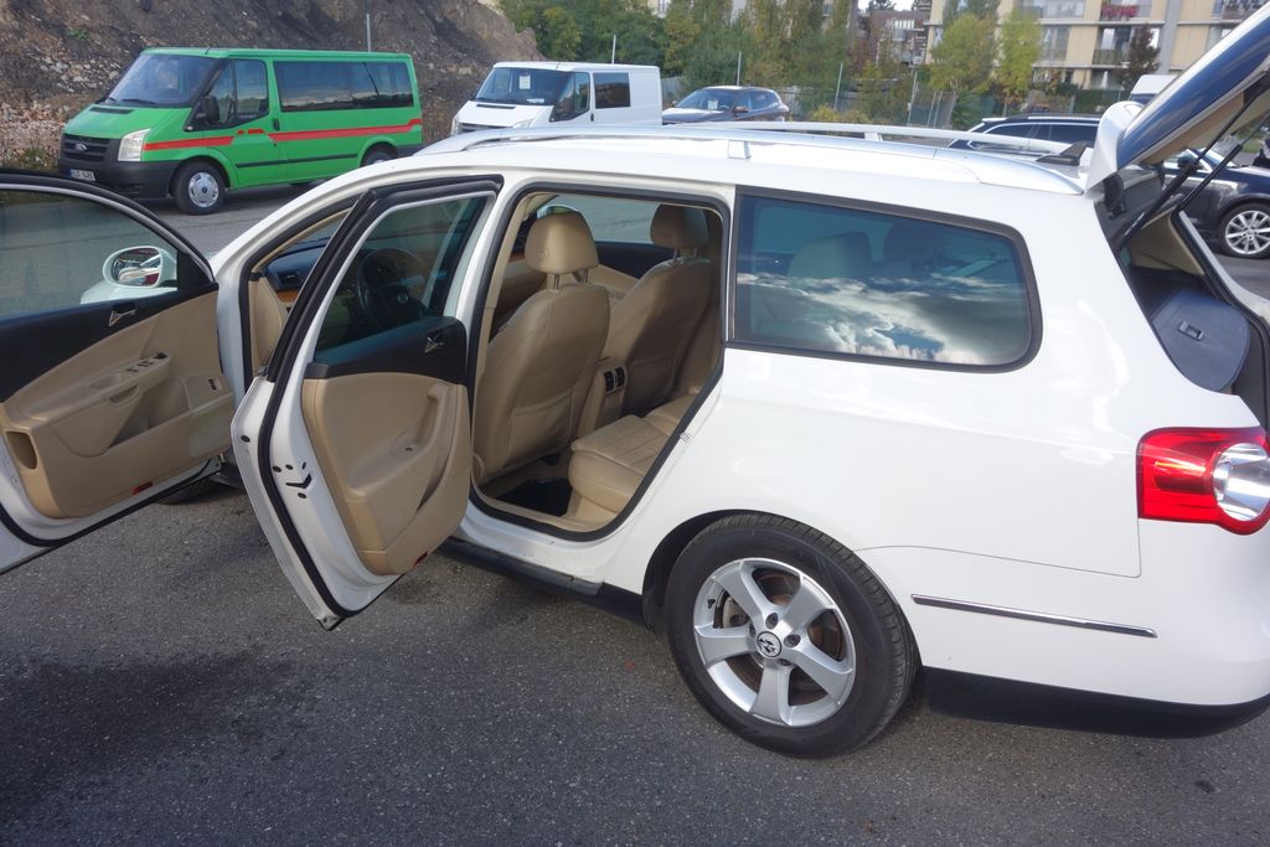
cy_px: 424
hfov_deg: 65.5
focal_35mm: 28
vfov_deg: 46.4
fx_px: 988
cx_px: 635
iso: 125
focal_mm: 10.4
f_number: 5.6
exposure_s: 1/160
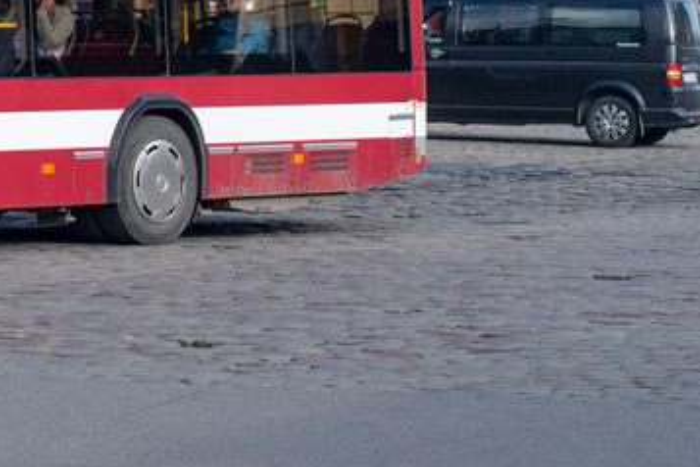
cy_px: -221
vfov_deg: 8.0
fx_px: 3266
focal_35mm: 168
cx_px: -369
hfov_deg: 11.7
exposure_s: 1/200
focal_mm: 50
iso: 100
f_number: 4.5
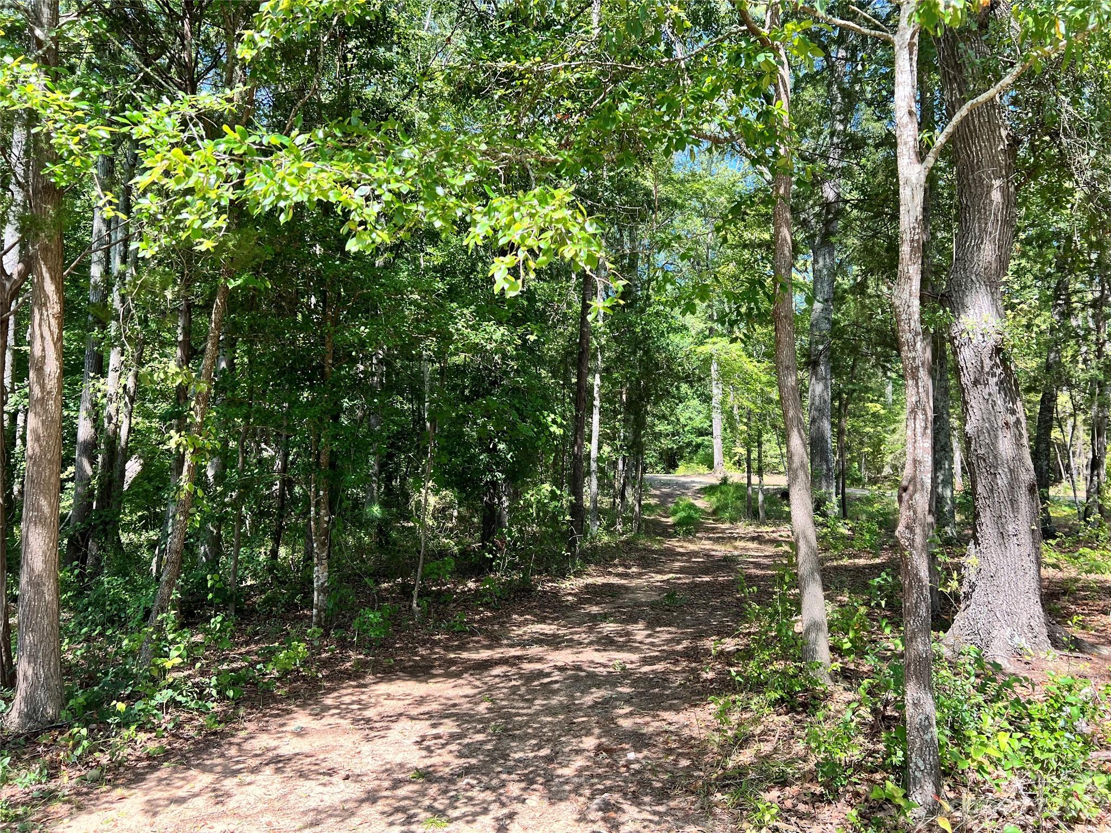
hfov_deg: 67.3
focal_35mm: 26
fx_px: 834
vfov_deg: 53.1
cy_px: 416
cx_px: 556
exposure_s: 1/499
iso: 50
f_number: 1.5
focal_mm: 5.7
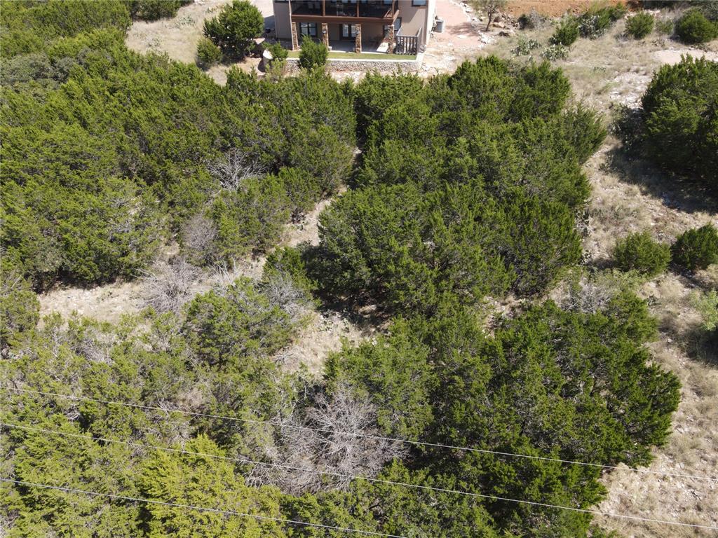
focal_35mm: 24
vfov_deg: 56.8
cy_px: 269
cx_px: 359
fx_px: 498
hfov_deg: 71.6
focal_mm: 4.5
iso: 100
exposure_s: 1/350
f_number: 2.8
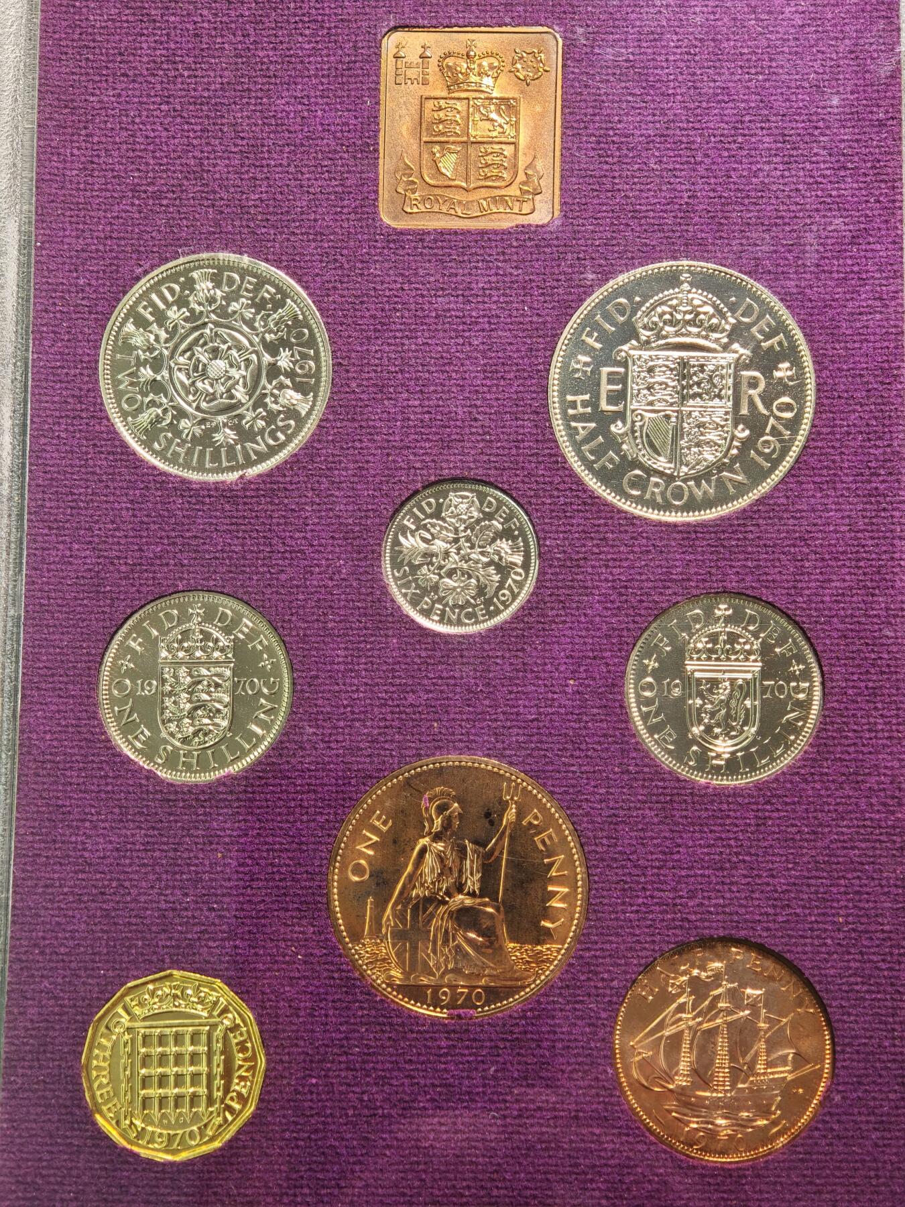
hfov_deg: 24.4
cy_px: 604
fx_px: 2092
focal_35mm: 60
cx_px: 452
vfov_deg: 32.2
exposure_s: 1/60
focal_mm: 9
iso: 400
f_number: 2
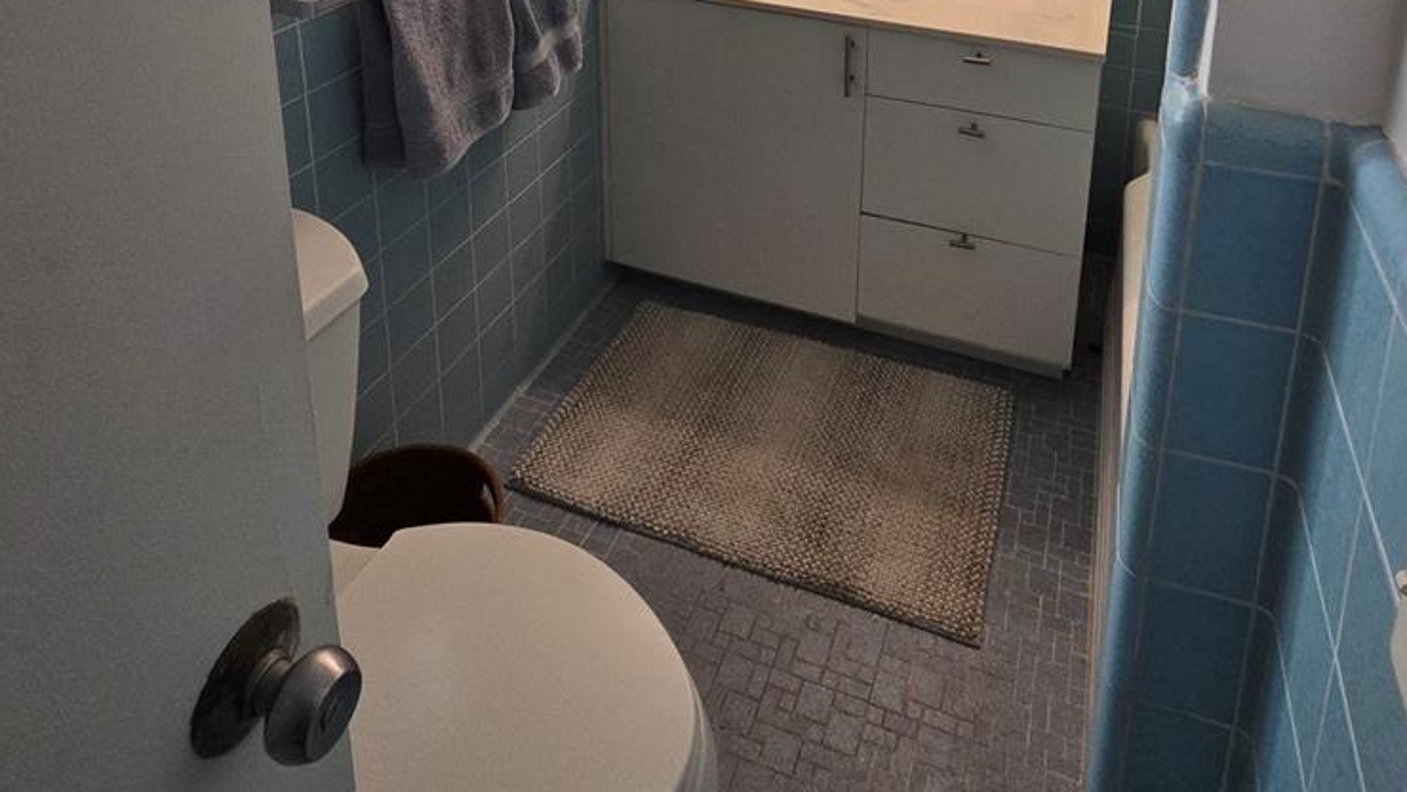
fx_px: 858
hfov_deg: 77.9
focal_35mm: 23
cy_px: -131
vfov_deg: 38.4
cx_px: 838
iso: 80
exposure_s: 1/120
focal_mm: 2.2
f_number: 2.2
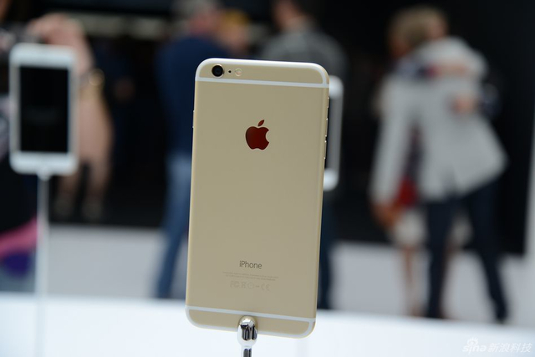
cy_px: 178
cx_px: 268
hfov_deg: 29.6
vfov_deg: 20.0
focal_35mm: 68
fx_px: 1011
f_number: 4.5
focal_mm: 68
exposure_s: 1/200
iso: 320
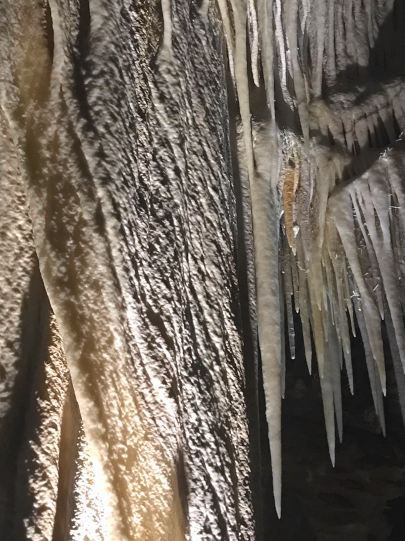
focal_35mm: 52
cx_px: 169
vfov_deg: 36.5
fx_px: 812
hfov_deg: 28.0
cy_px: 189
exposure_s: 1/5
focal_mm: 3.99
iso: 80
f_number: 1.8
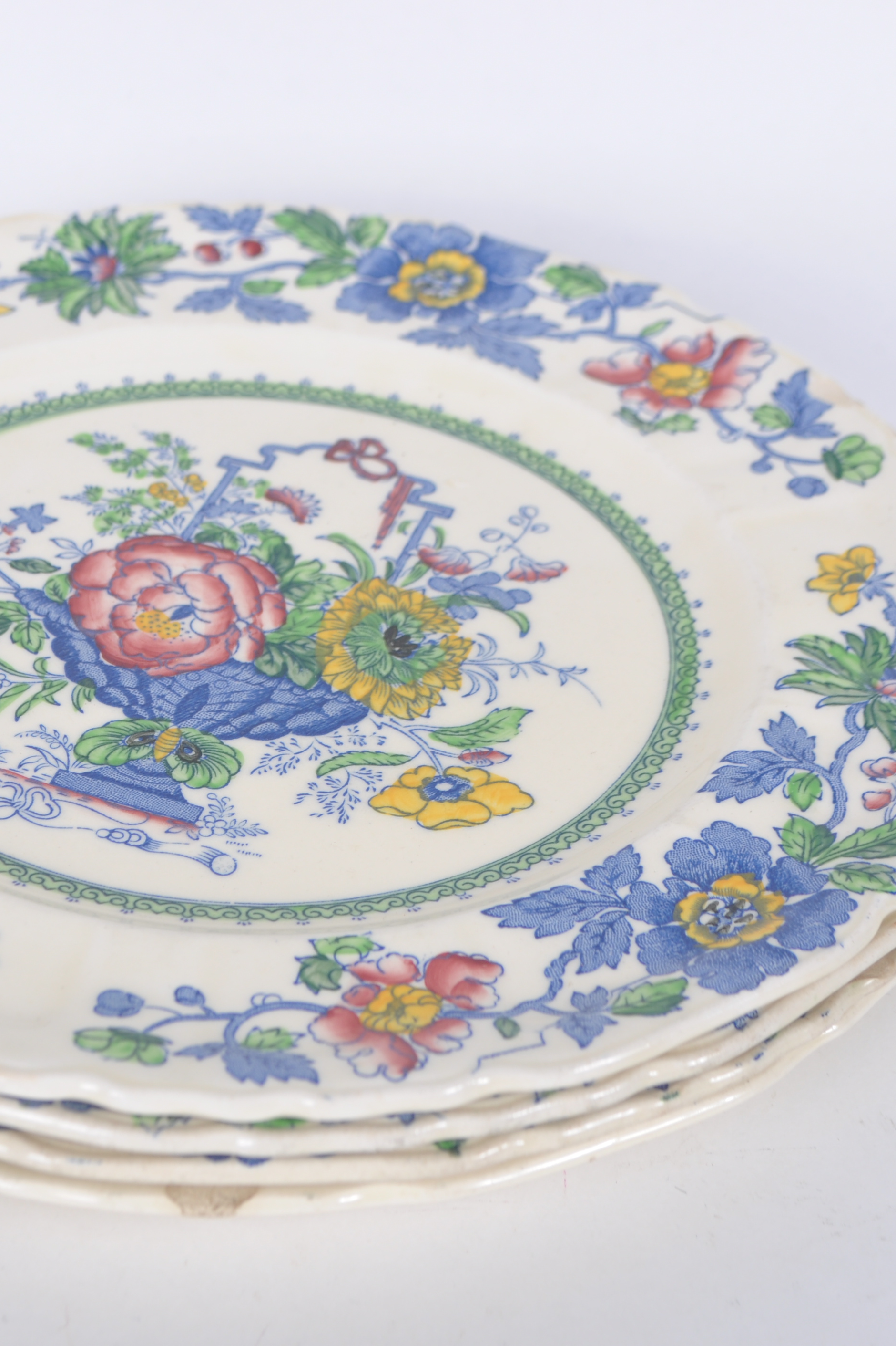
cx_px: 261
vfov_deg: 24.8
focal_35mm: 82
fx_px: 3062
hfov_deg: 16.6
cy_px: 670
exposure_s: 1/125
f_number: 8
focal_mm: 36
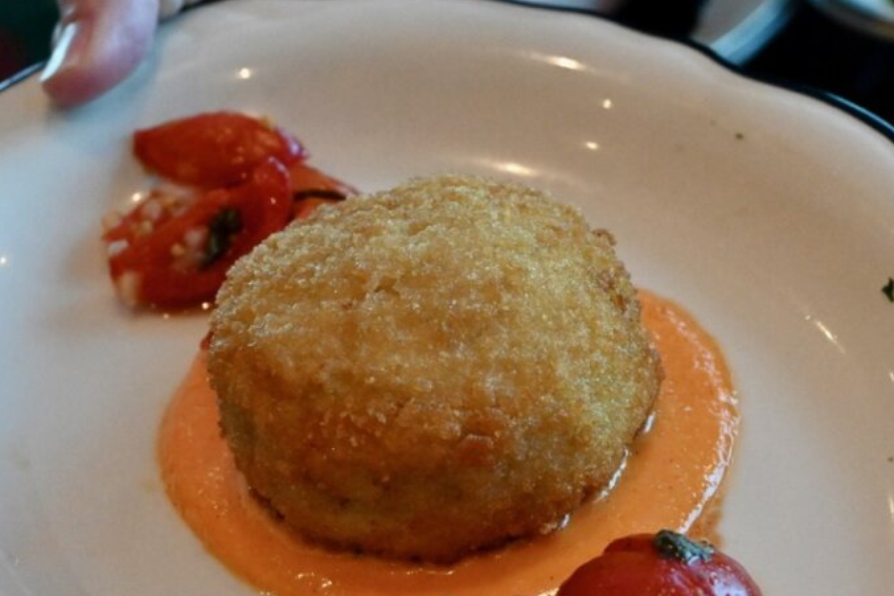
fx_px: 2183
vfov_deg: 15.5
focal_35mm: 88
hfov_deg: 23.1
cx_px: 512
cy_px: 416
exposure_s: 1/125
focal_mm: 33
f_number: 5
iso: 3200
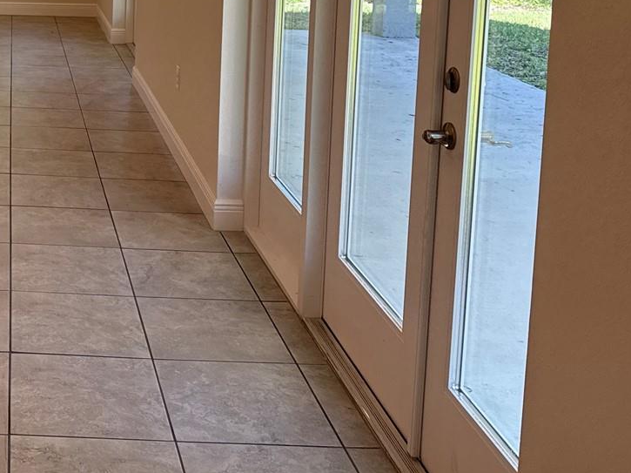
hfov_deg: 32.5
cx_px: -35
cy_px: -33
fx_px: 966
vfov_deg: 25.7
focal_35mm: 53
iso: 80
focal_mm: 6.76
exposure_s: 1/167
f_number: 1.78
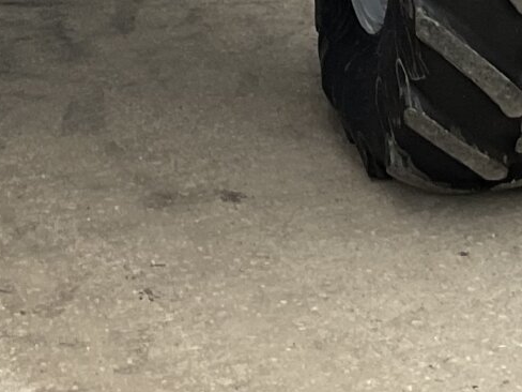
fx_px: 2292
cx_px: -42
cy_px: -531
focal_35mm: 152
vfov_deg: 8.9
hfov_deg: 12.8
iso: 16
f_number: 1.8
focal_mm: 3
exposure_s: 1/635
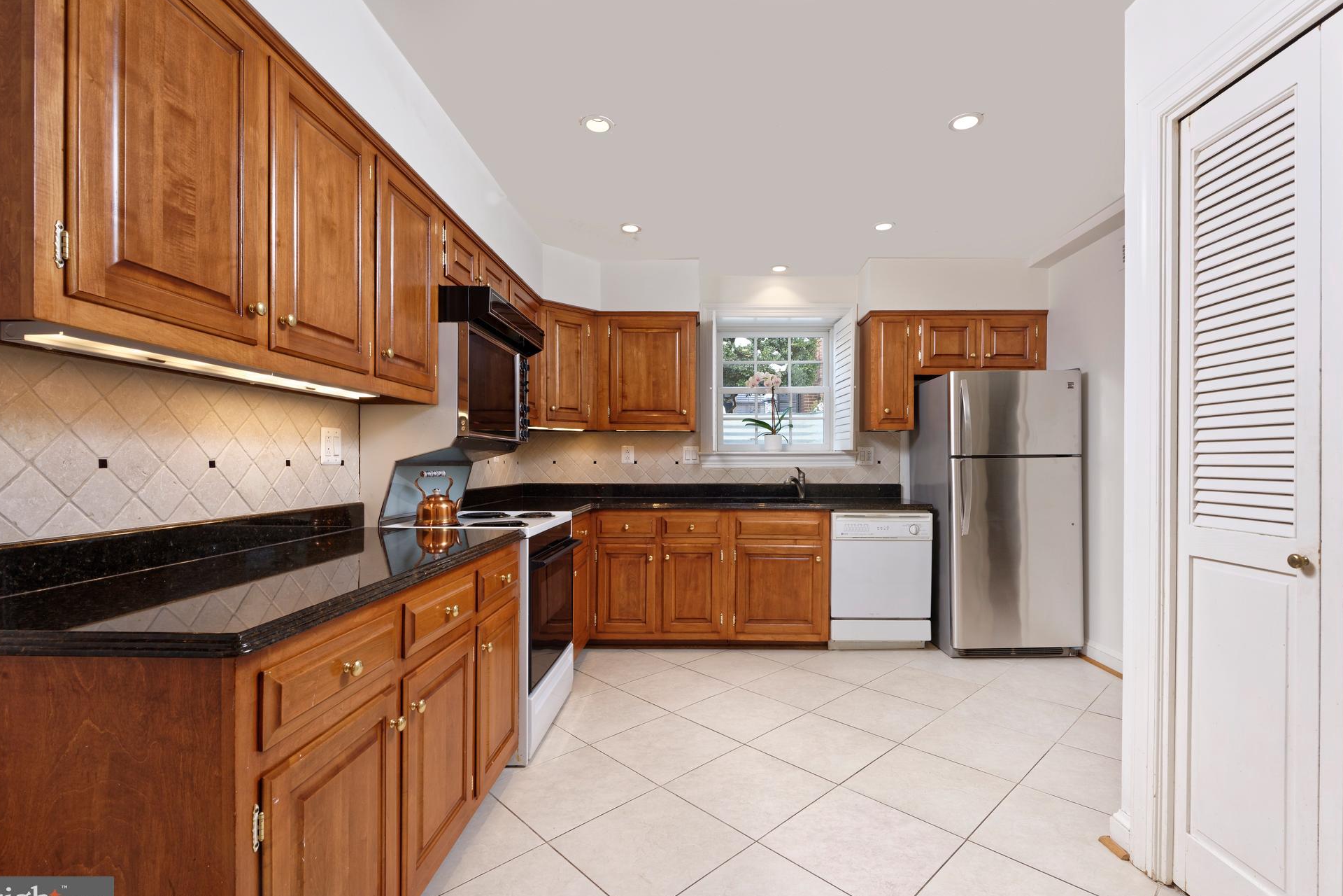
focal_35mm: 16
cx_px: 675
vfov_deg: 73.7
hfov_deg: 96.7
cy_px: 449
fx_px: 597
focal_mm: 15
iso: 200
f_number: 13
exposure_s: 1/10
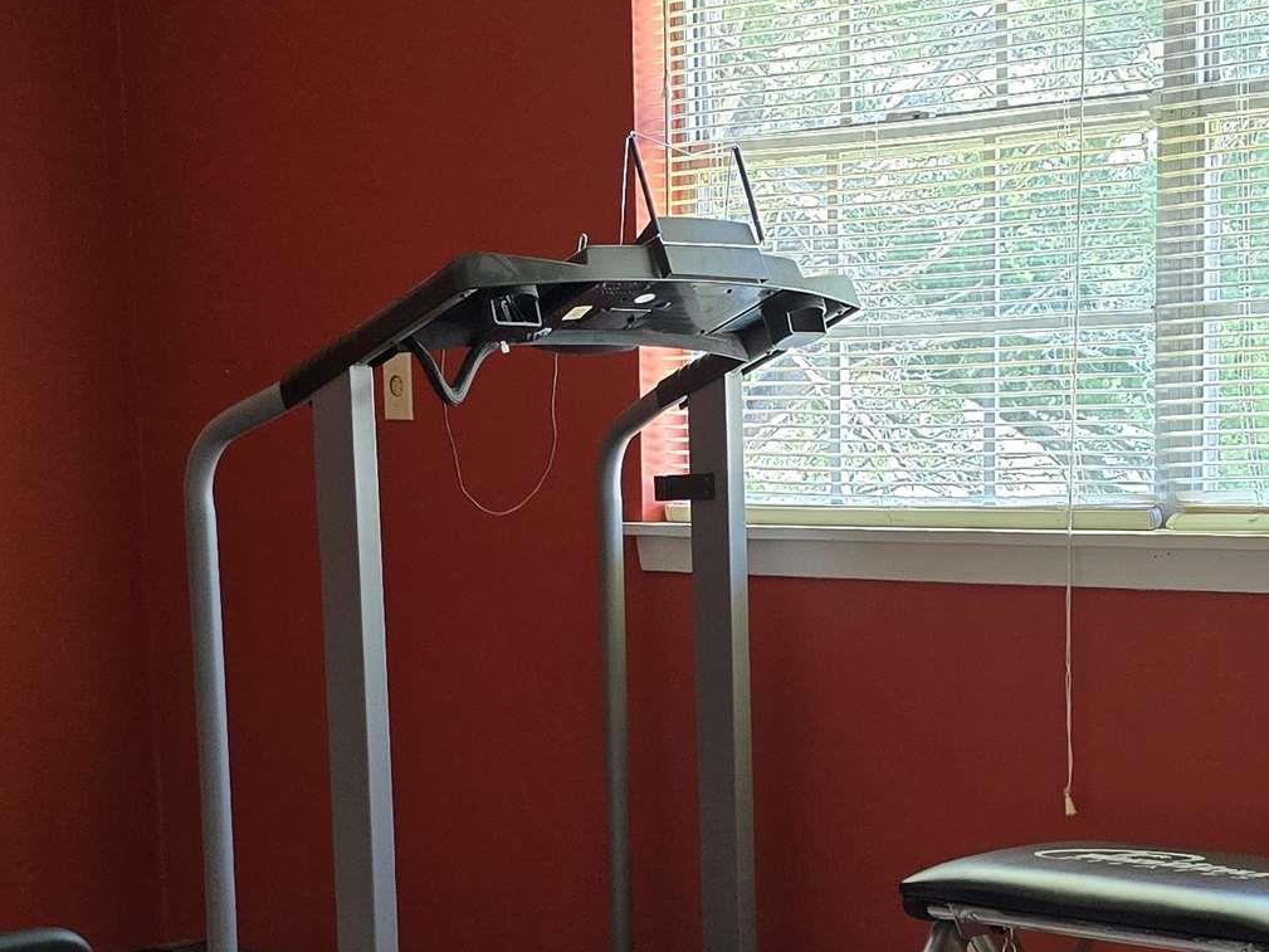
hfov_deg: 27.7
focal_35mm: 70
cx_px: 723
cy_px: 752
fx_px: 2566
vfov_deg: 20.8
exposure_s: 1/120
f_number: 1.7
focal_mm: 6.3
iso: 320
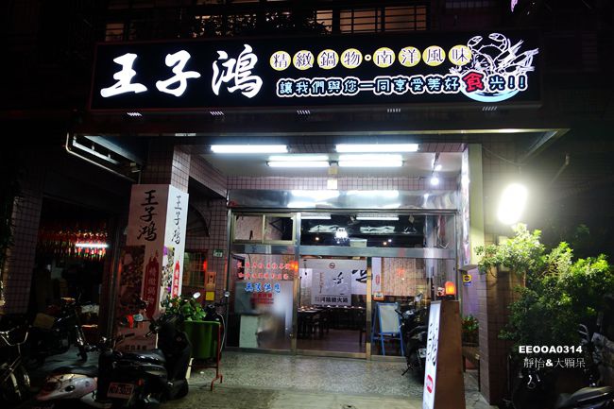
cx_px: 307
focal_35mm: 28
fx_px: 477
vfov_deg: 46.4
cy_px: 204
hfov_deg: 65.5
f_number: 2.5
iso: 160
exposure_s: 1/30
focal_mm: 10.15
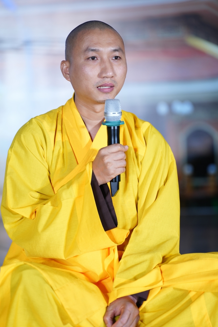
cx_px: 109
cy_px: 163
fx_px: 1371
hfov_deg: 9.1
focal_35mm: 151
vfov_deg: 13.6
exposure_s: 1/160
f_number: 2.8
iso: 640
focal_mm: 150
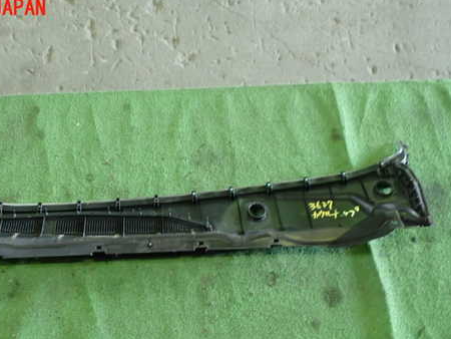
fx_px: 521
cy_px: 222
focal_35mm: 40
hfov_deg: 46.3
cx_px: 164
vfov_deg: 35.7
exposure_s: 1/30
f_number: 2.3
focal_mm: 5.4
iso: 640
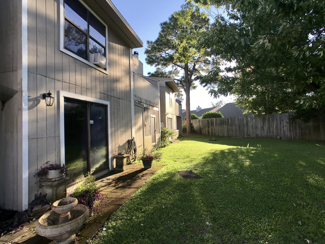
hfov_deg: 63.4
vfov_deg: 49.7
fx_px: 263
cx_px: 162
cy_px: 122
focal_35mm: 28
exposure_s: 1/709
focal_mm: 3.99
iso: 20
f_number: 1.8
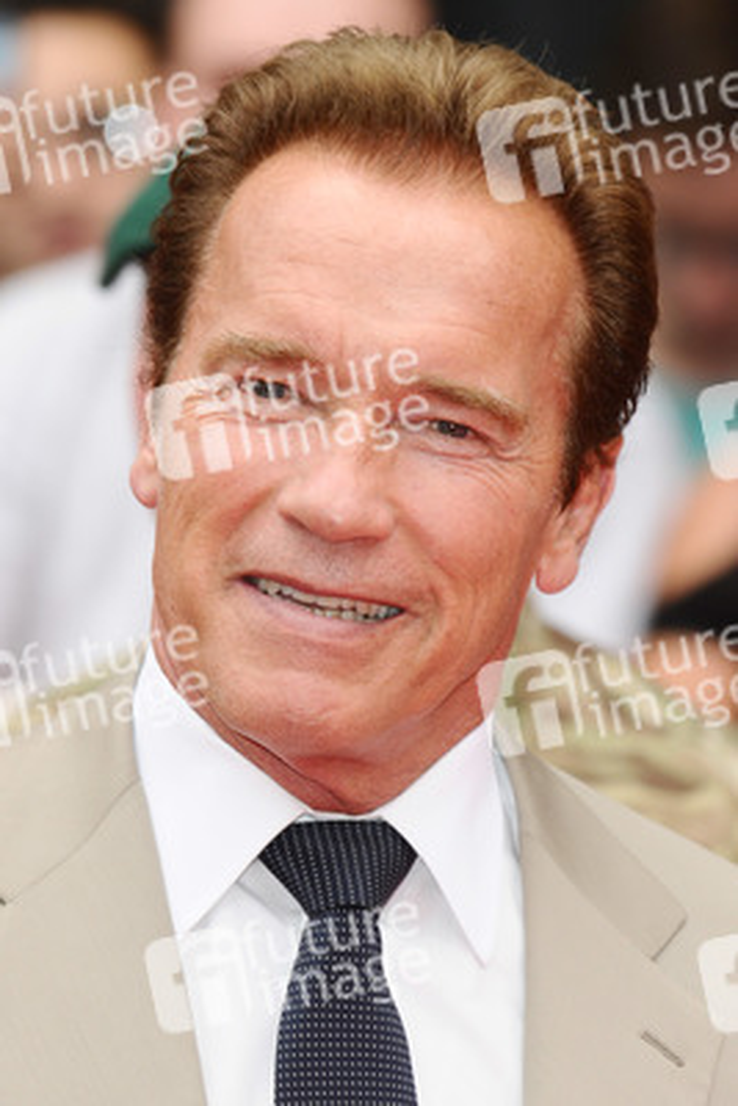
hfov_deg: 5.2
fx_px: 8064
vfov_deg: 7.8
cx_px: 369
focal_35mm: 262
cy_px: 553
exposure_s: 1/200
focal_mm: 175
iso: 320
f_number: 4.5
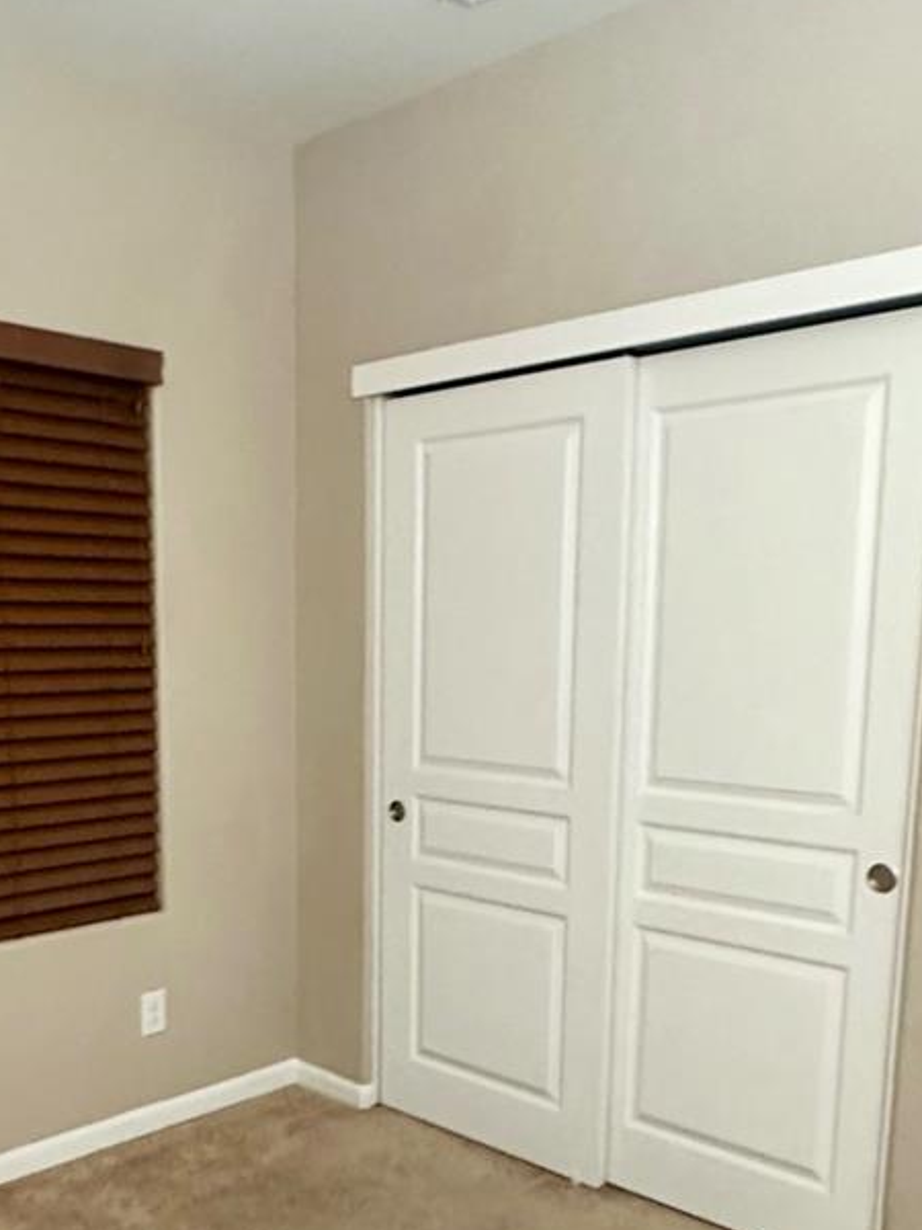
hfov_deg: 40.2
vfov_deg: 51.6
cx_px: 310
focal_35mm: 35
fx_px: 1243
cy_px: 828
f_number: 2.2
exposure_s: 1/60
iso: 800
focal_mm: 2.22
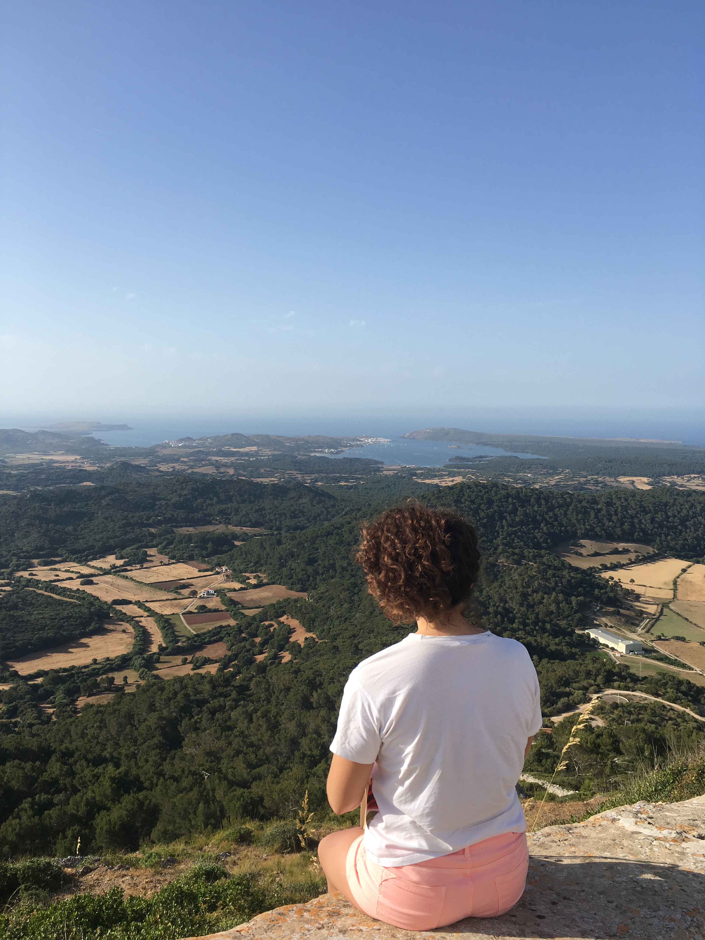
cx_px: 352
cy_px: 470
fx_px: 787
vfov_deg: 61.7
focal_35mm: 29
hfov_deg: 48.2
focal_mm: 4.15
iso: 25
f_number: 2.2
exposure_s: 1/1479
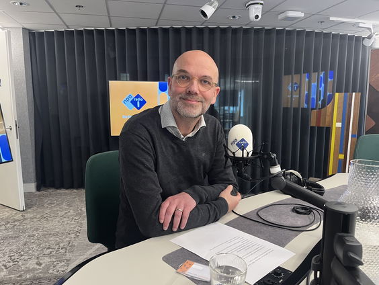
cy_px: 142
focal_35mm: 26
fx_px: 285
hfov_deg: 67.3
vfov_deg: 53.1
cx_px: 190
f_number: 1.6
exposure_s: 1/50
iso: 200
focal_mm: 5.1
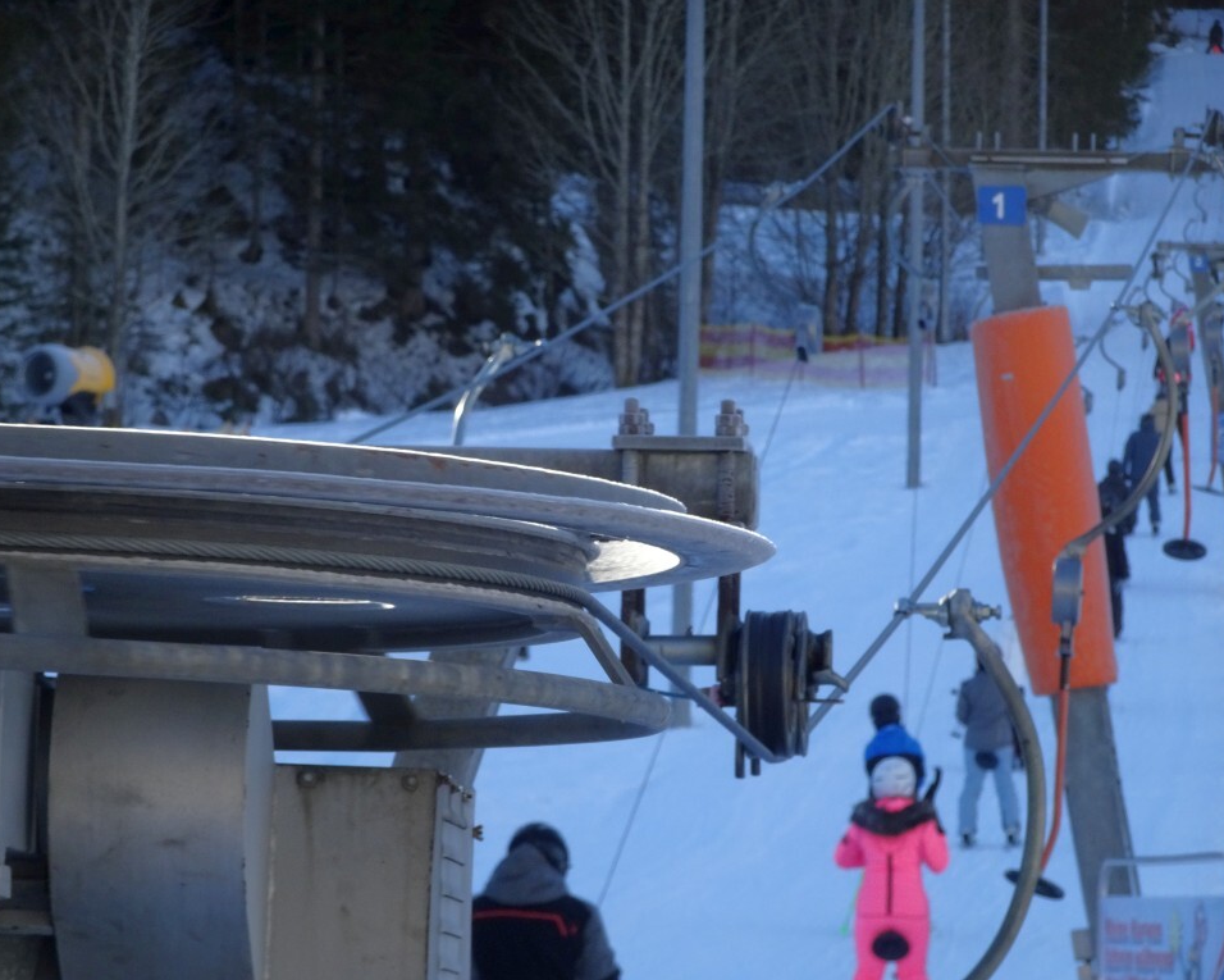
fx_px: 8297
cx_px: 579
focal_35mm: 229
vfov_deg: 6.8
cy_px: 489
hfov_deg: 8.4
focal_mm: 37.35
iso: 160
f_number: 6.3
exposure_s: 1/250
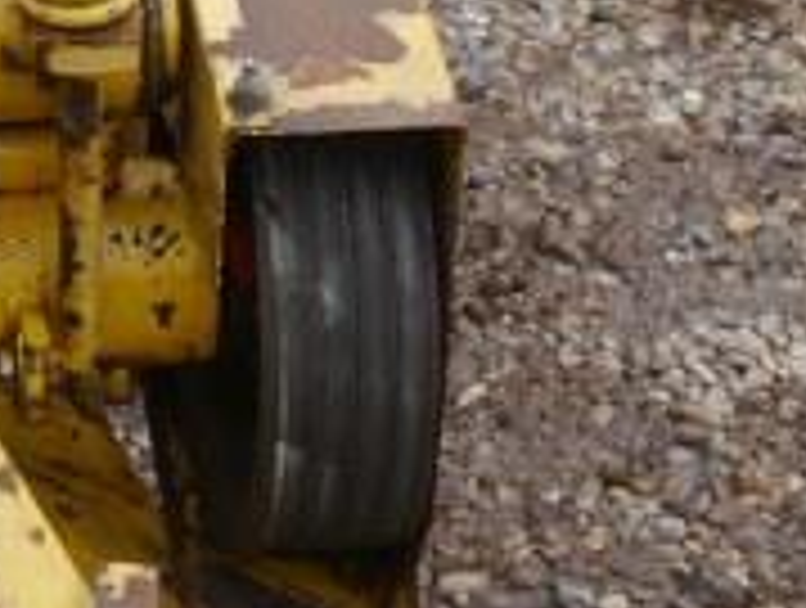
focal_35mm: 194
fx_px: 4526
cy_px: -171
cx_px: -468
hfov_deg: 9.8
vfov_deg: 7.6
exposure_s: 1/160
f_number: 5
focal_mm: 17
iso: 160
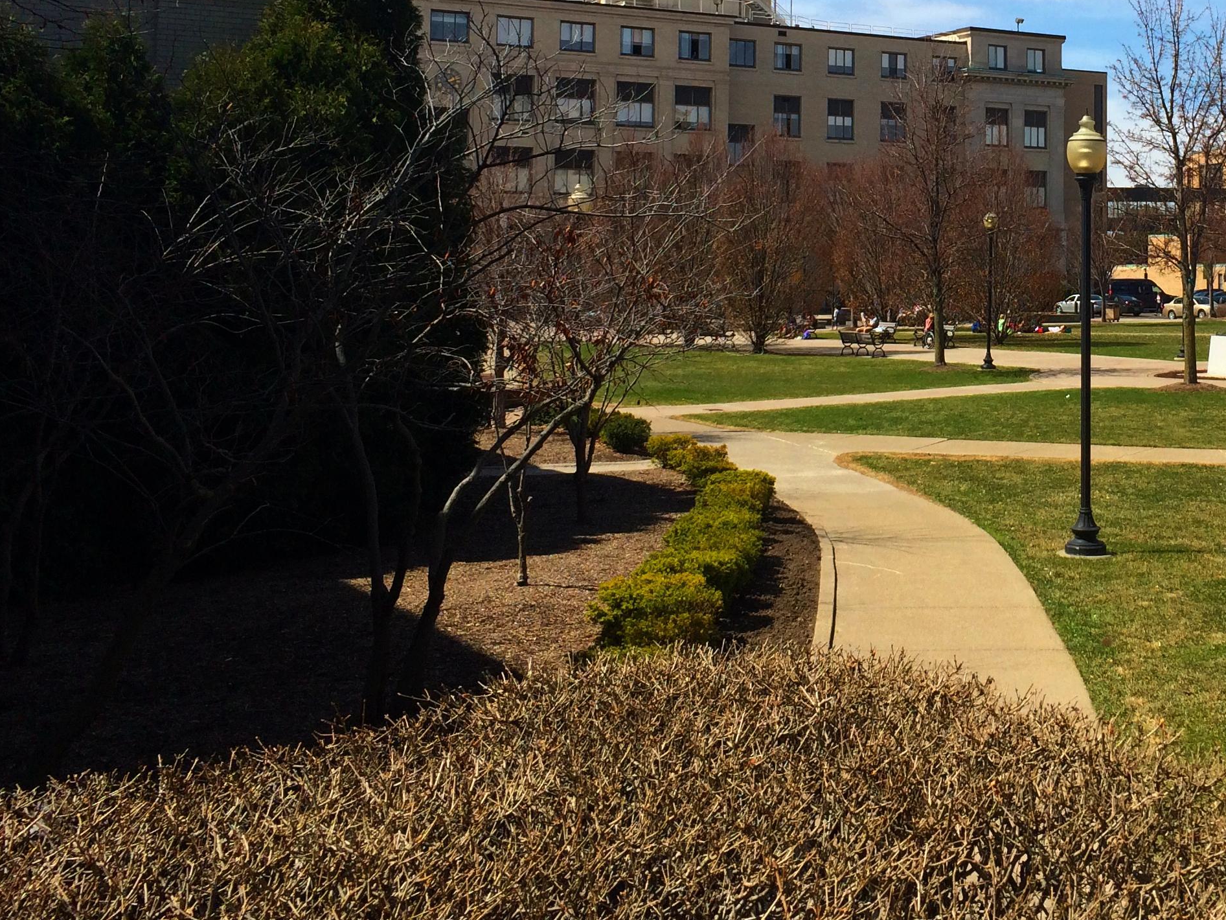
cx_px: 1023
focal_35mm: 50
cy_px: 148
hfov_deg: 36.5
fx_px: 1771
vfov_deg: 28.3
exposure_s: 1/2160
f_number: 2.2
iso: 32
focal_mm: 4.15
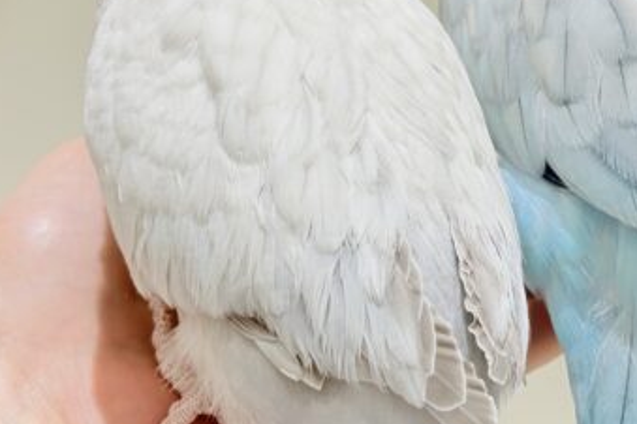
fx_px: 1805
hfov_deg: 19.8
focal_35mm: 102
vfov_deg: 13.3
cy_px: 34
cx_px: 498
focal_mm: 5.96
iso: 25
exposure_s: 1/128
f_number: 1.6
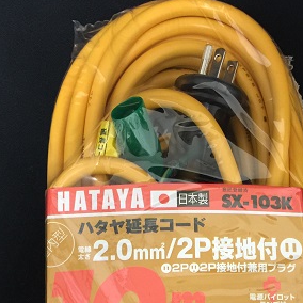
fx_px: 584
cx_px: 184
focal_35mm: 59
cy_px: 311
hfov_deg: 29.0
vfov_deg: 27.2
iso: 125
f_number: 2.2
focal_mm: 4.15
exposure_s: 1/10
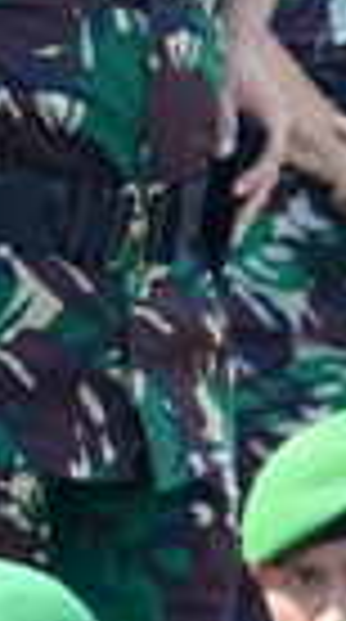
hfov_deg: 1.3
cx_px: 350
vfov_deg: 2.4
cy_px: -117
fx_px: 14957
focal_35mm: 911
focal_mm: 125
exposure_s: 1/100
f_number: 11
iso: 400
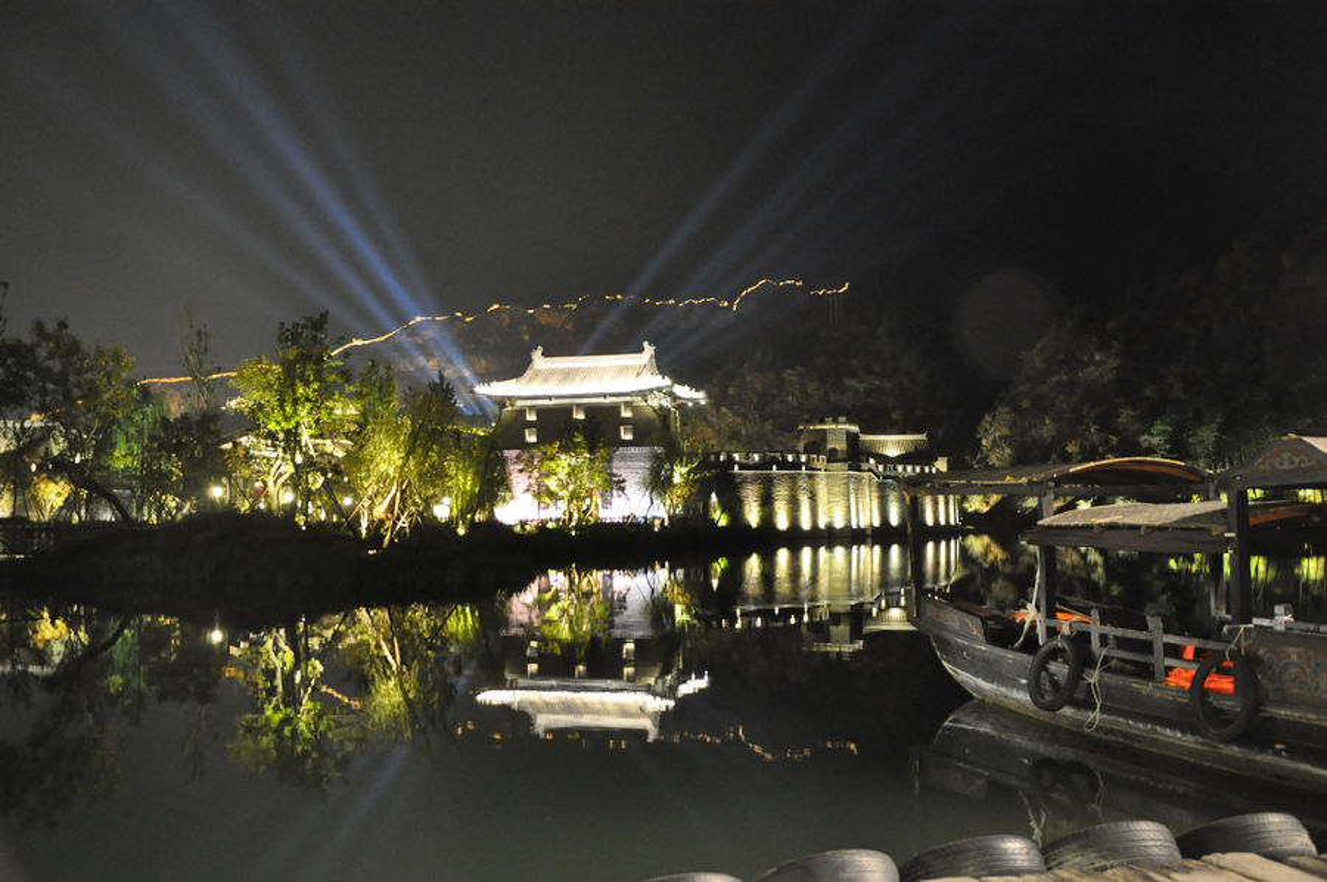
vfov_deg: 39.9
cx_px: 664
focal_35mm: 33
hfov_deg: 57.3
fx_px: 1215
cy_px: 441
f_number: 3.8
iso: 3200
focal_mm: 22
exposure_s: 1/4
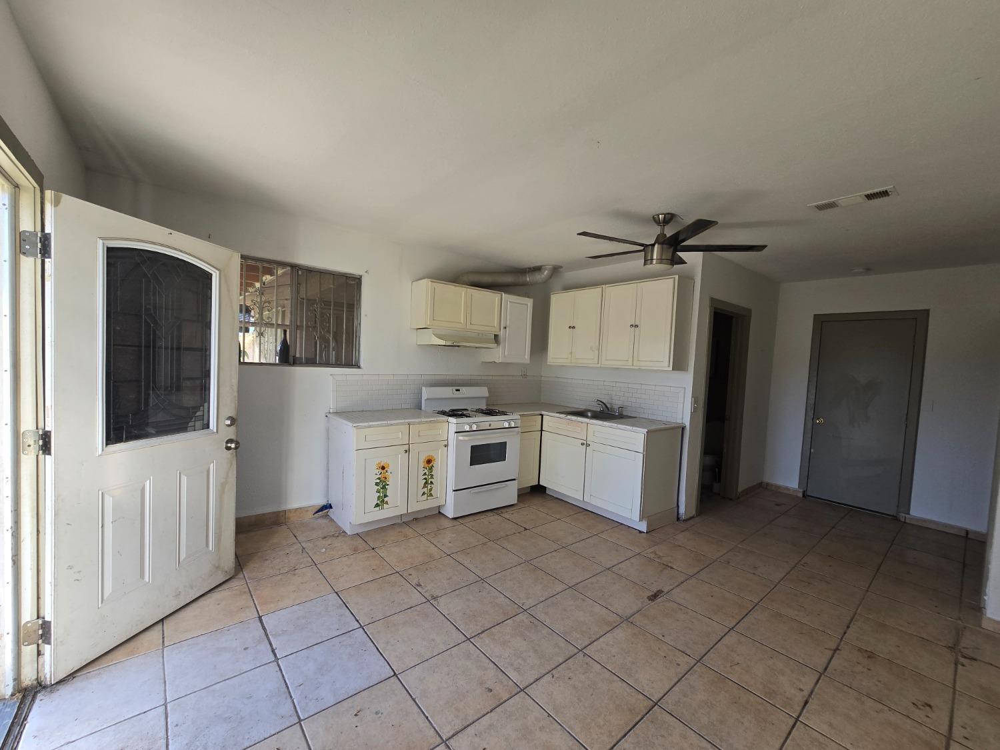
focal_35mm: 13
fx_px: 376
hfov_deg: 106.2
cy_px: 375
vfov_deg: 89.9
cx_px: 500
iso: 50
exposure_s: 1/120
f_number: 2.2
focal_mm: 2.2
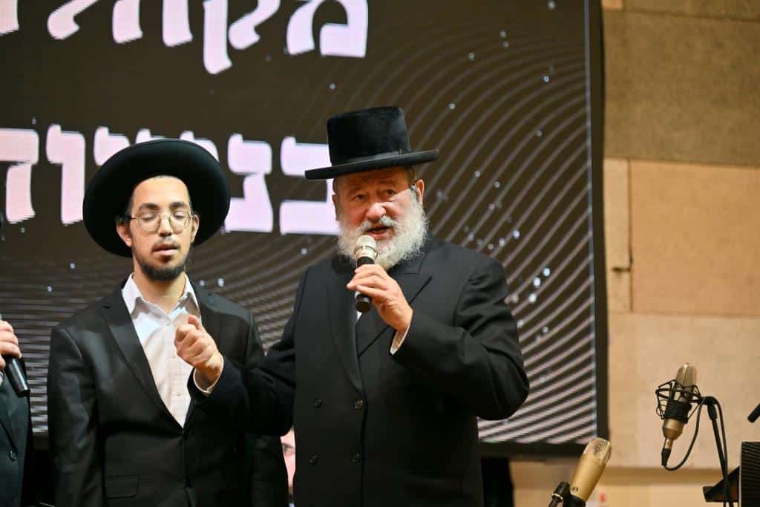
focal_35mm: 120
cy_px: 254
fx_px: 2534
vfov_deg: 11.4
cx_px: 380
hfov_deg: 17.1
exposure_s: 1/160
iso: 400
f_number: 4
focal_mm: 120
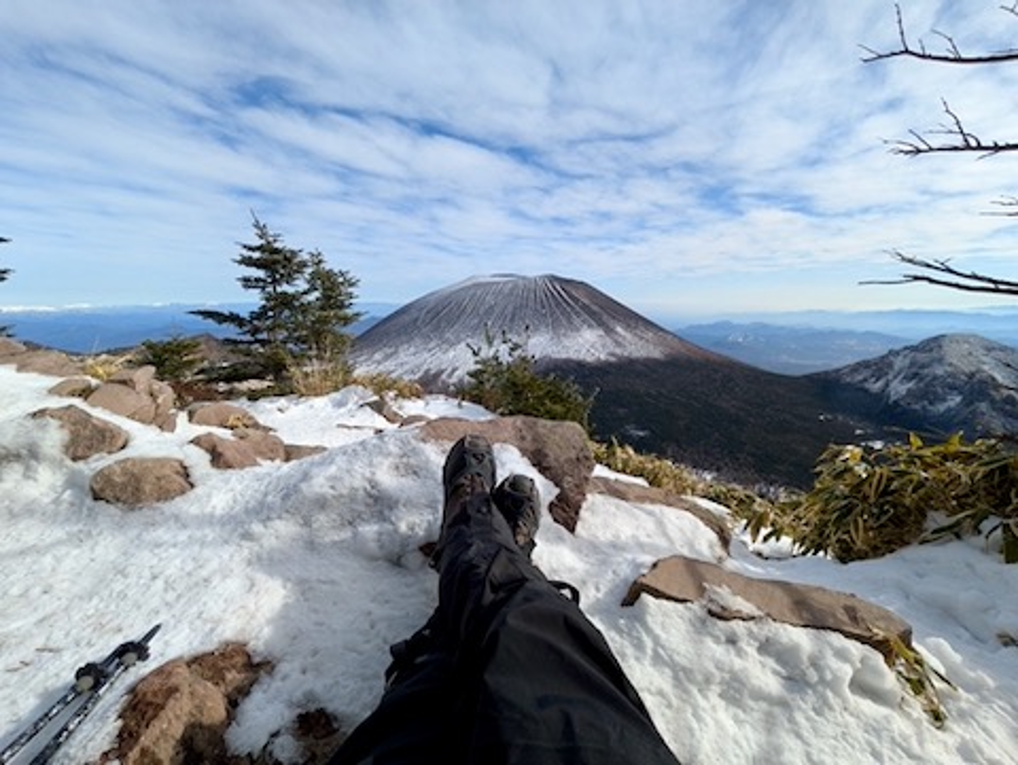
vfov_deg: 85.8
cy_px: 382
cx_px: 509
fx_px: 412
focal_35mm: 14
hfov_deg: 102.0
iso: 49
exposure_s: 1/1689
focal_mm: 1.83
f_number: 2.2
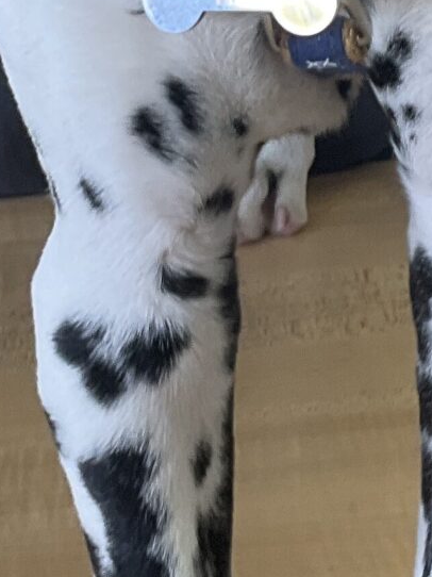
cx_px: 231
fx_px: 2281
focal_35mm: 137
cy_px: 42
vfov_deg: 14.2
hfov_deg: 10.8
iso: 50
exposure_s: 1/60
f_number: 1.8
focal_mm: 3
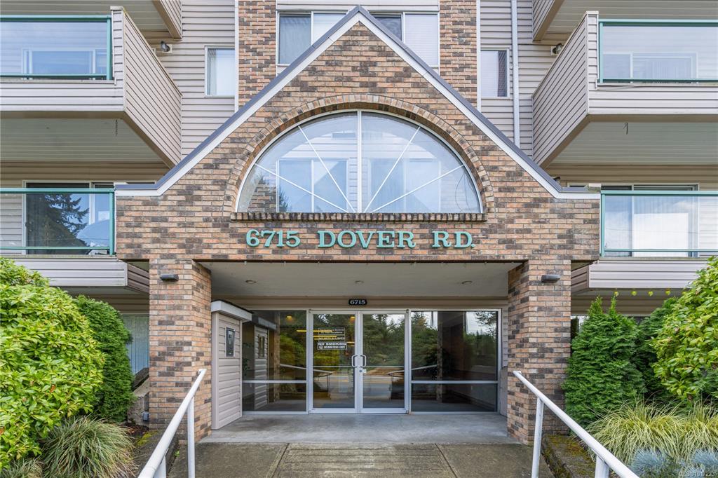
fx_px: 299
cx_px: 359
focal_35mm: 15
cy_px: 239
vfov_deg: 77.3
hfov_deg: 100.4
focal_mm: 10
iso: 100
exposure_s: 1/60
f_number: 11
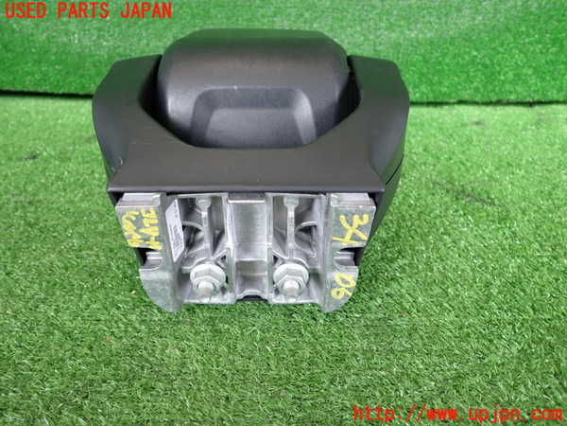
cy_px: 213
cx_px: 284
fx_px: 459
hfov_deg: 63.4
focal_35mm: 28
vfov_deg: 49.7
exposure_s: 1/40
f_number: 2.2
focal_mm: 5.05
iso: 200
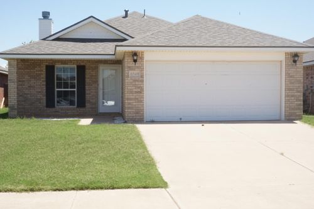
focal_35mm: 48
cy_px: 104
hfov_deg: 41.1
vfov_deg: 28.1
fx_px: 419
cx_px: 157
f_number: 32
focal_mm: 32
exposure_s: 1/160
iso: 1600
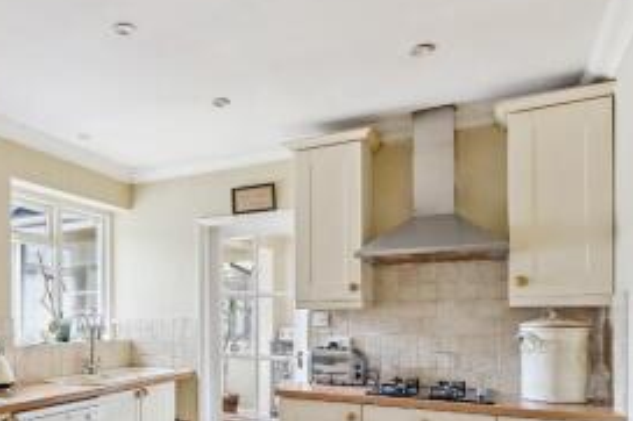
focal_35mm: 28
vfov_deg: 44.2
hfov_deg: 63.1
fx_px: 492
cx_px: 189
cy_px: 334
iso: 320
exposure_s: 1.3
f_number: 4.5
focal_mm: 16
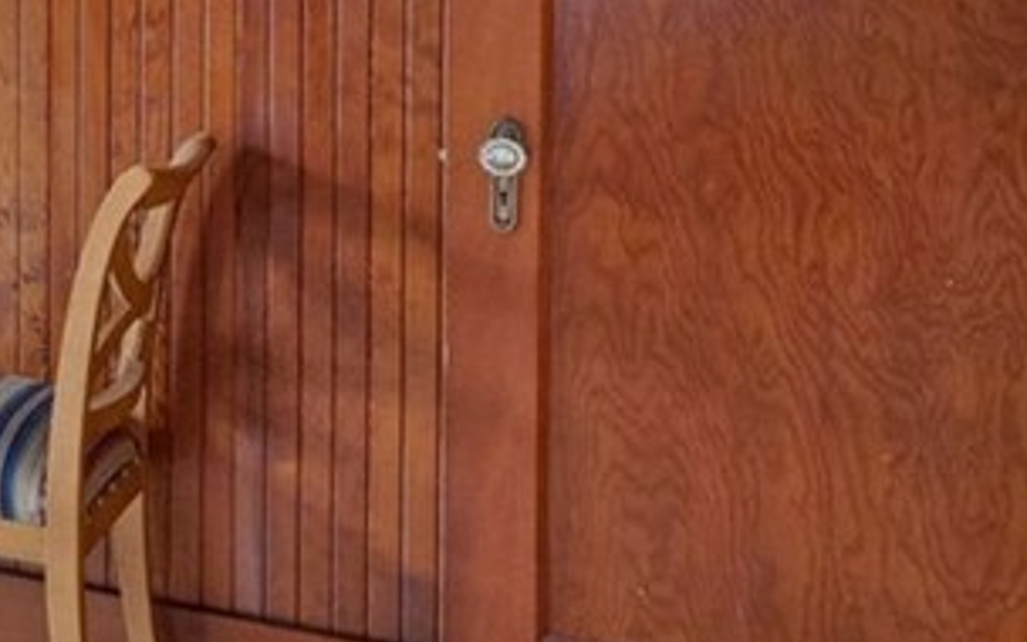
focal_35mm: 75
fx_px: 2099
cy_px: -132
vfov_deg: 16.6
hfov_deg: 18.6
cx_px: -997
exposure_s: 1/10
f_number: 5
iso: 1000
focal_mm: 14
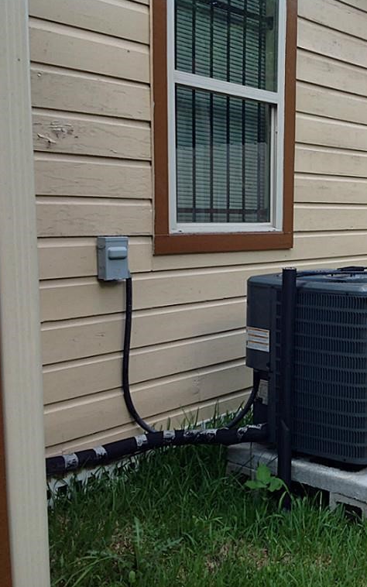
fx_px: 800
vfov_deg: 40.3
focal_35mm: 50
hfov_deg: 25.3
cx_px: 304
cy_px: 292
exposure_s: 1/242
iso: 50
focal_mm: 4.28
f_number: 2.4
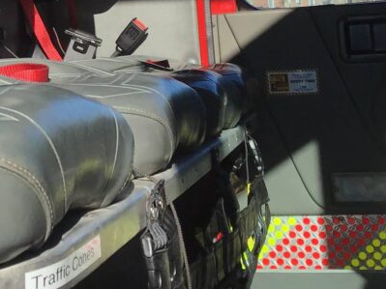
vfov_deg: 15.7
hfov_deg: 20.8
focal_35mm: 91
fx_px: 1014
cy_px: -38
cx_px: -8
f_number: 2.4
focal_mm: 3.3
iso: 25
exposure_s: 1/1116
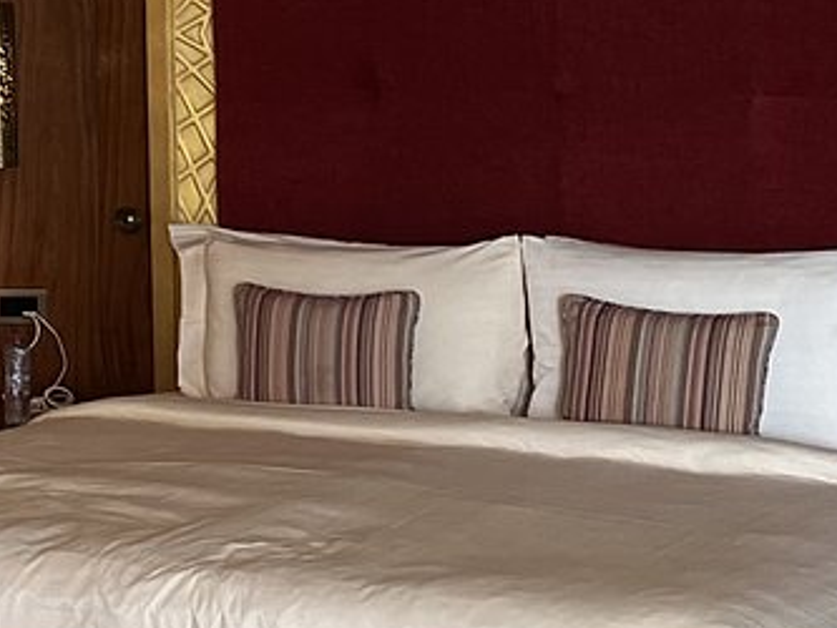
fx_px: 2903
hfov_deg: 15.5
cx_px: -302
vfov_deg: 12.0
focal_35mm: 120
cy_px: -219
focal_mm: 5.1
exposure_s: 1/100
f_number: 1.6
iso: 125
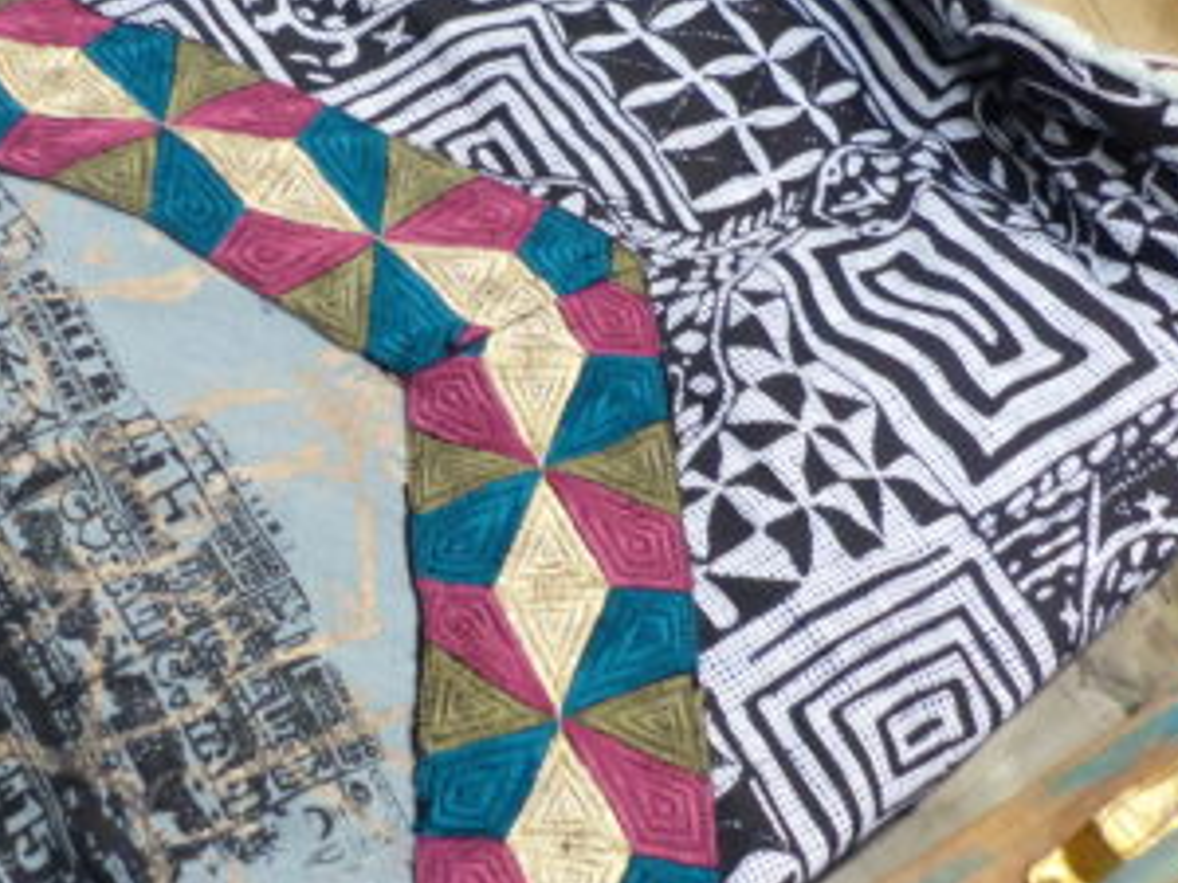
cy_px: 455
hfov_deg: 37.5
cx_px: 338
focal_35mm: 50
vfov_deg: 29.1
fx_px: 1702
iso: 400
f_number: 2.8
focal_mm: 4.5
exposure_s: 1/20
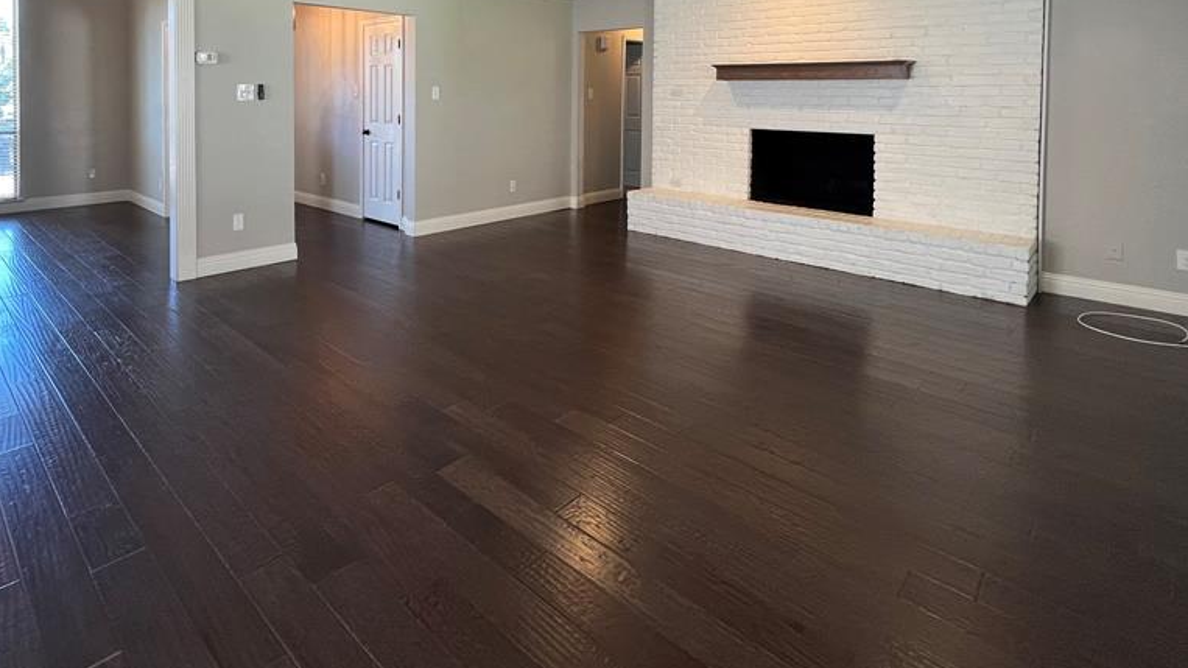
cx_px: 456
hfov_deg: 88.0
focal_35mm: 19
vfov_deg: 53.2
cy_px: 106
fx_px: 598
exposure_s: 1/60
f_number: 1.8
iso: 160
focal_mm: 1.57
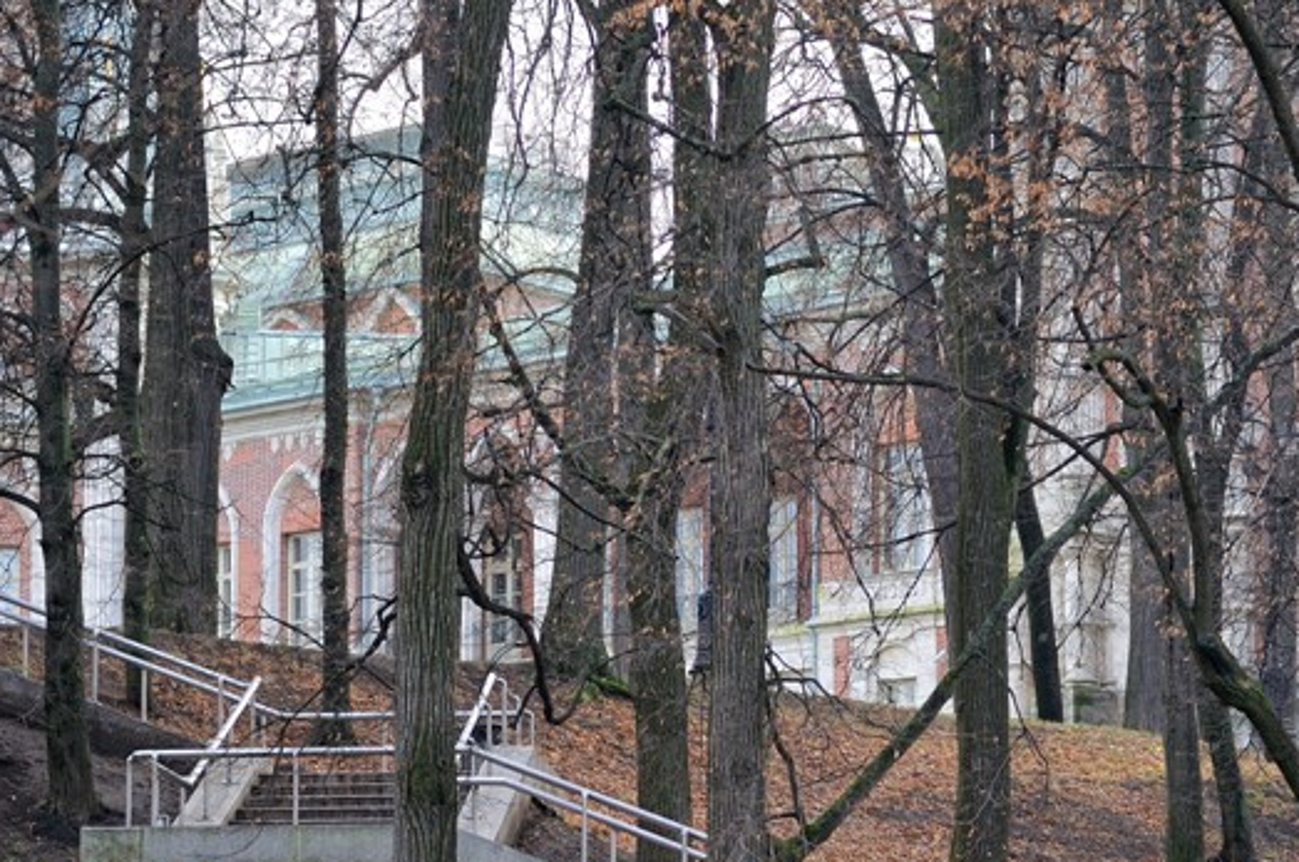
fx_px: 4648
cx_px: 1031
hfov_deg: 15.8
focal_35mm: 129
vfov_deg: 10.6
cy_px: 645
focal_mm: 50
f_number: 3.5
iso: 200
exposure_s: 1/250
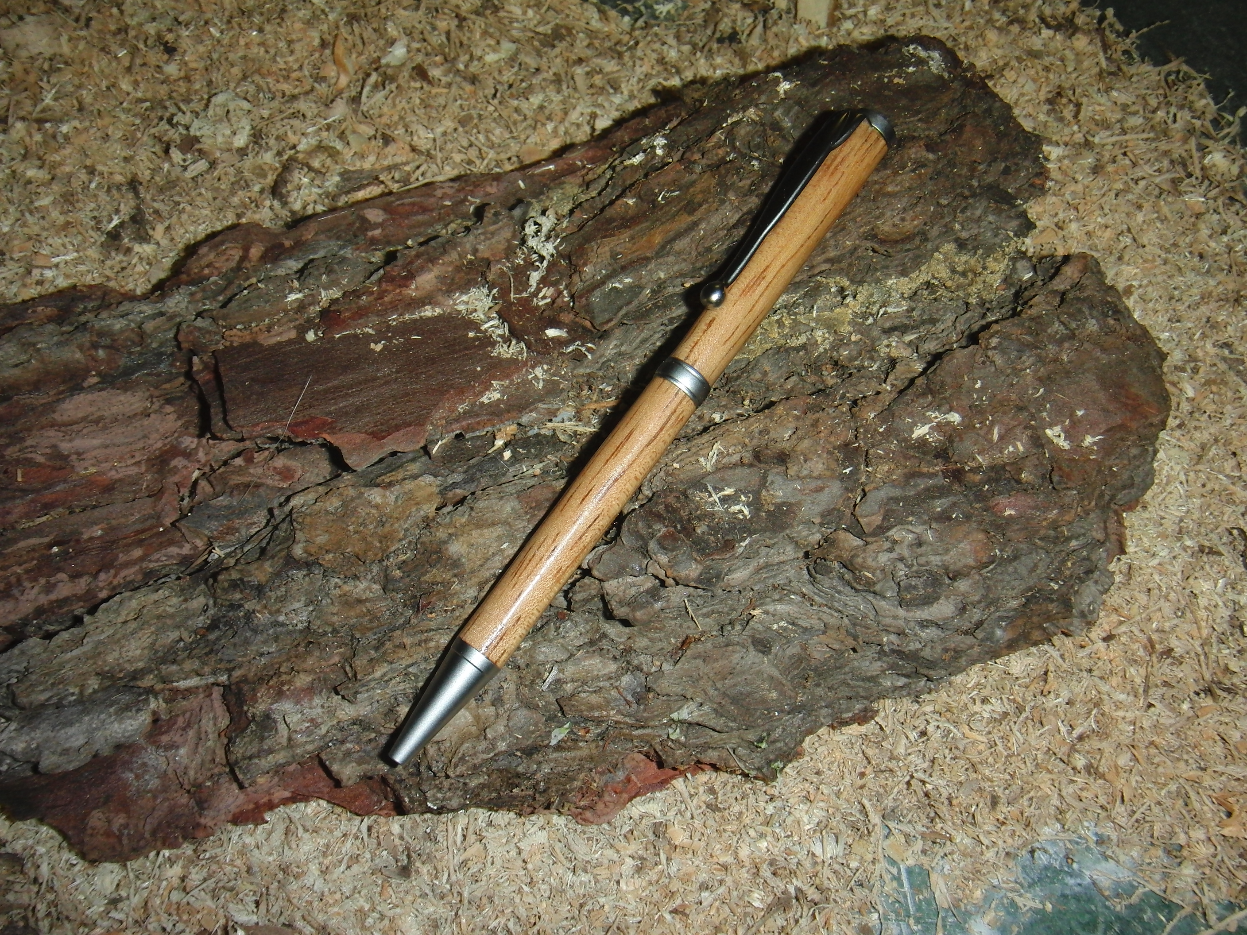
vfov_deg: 37.7
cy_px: 468
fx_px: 1369
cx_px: 624
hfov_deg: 49.0
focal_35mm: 38
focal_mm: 6.66
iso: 100
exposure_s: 1/40
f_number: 3.9
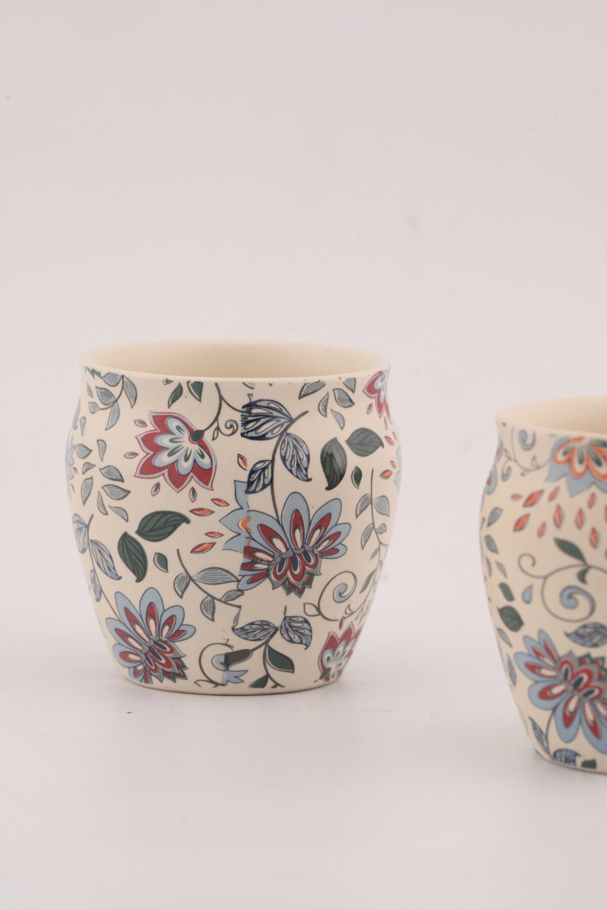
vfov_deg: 10.3
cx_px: 304
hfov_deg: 6.9
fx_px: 5058
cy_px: 455
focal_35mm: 200
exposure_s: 1/160
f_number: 14
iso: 250
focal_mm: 200
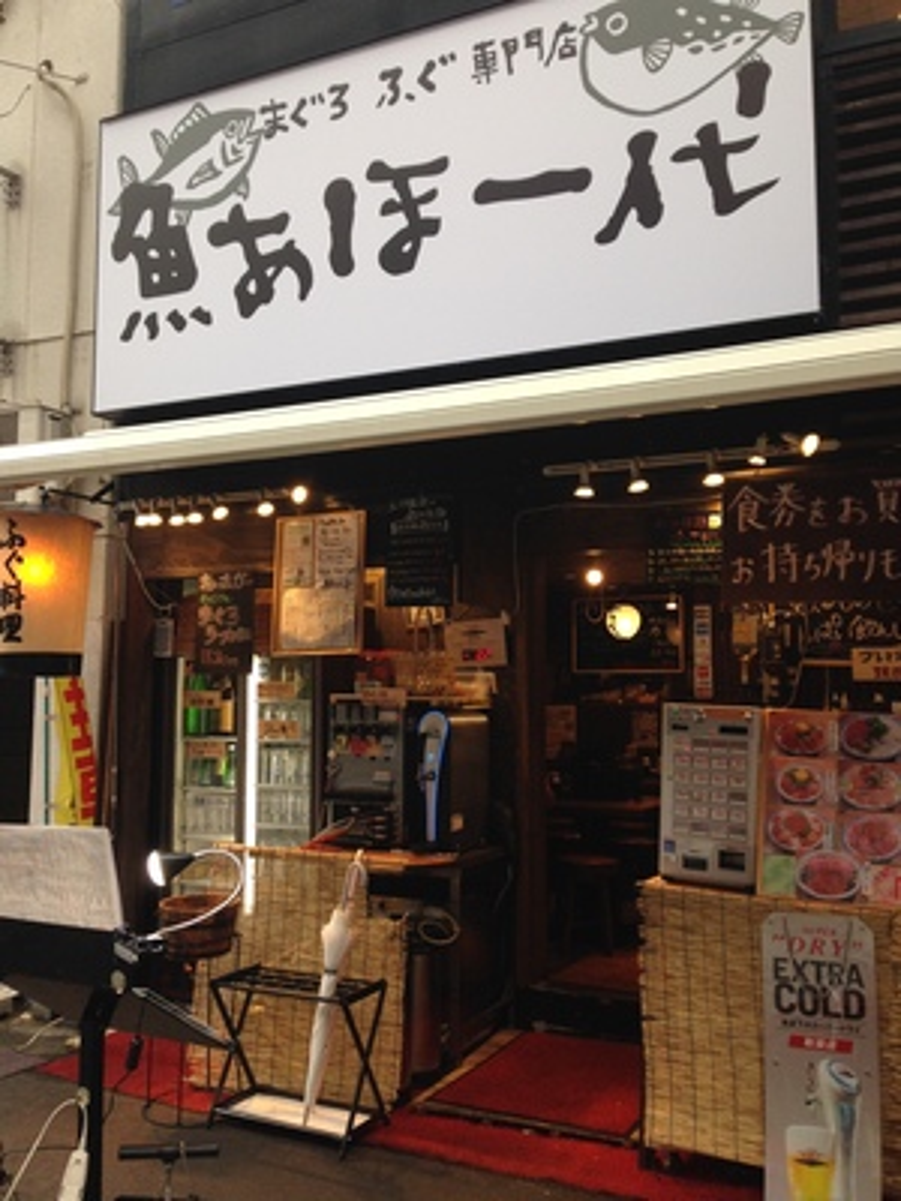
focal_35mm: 33
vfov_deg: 55.4
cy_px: 600
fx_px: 1145
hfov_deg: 42.9
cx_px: 450
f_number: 2.4
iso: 64
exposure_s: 1/120
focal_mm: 4.12
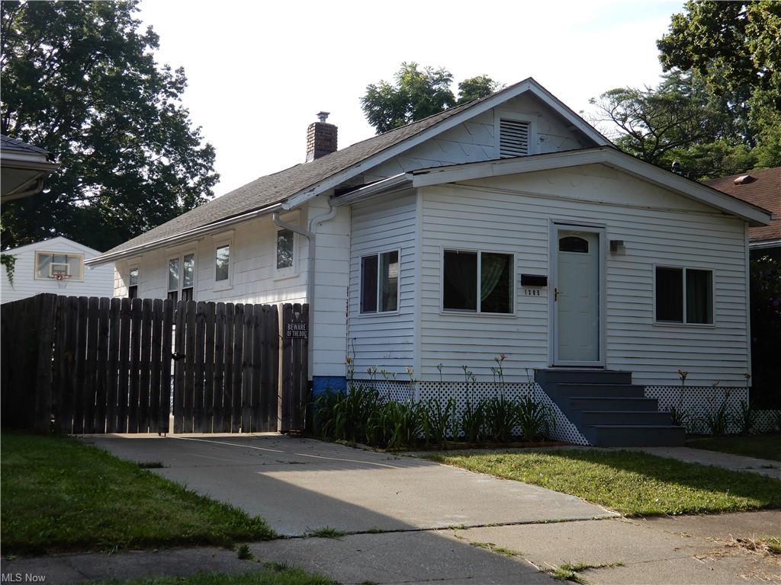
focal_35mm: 50
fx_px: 1128
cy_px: 292
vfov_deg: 29.1
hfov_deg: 38.2
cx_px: 390
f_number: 4
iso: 80
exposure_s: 1/320
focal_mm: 8.9
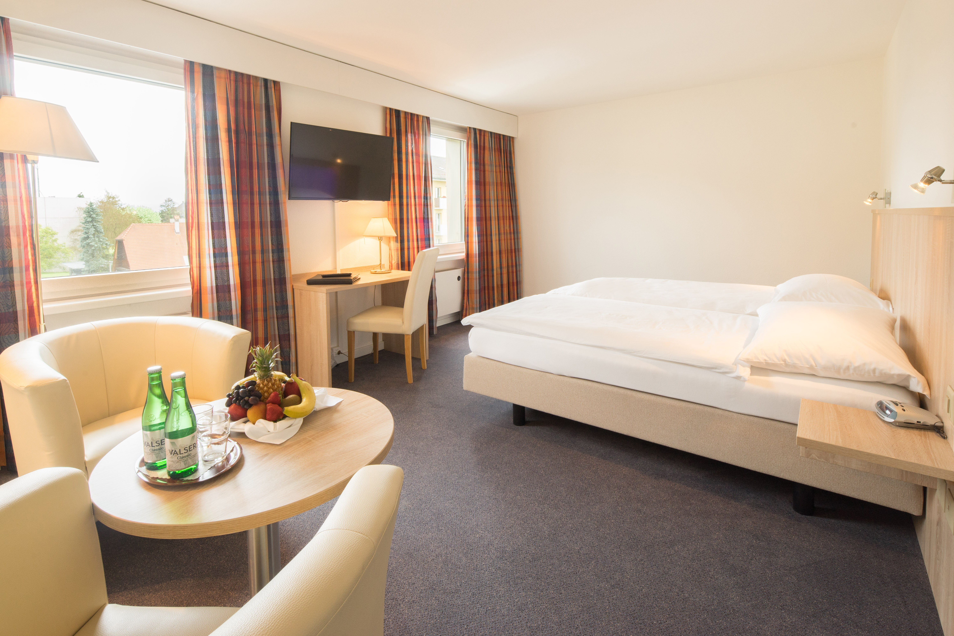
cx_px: 477
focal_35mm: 17
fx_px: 450
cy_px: 318
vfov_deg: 70.4
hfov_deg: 93.3
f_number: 16
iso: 200
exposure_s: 1/6
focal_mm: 17
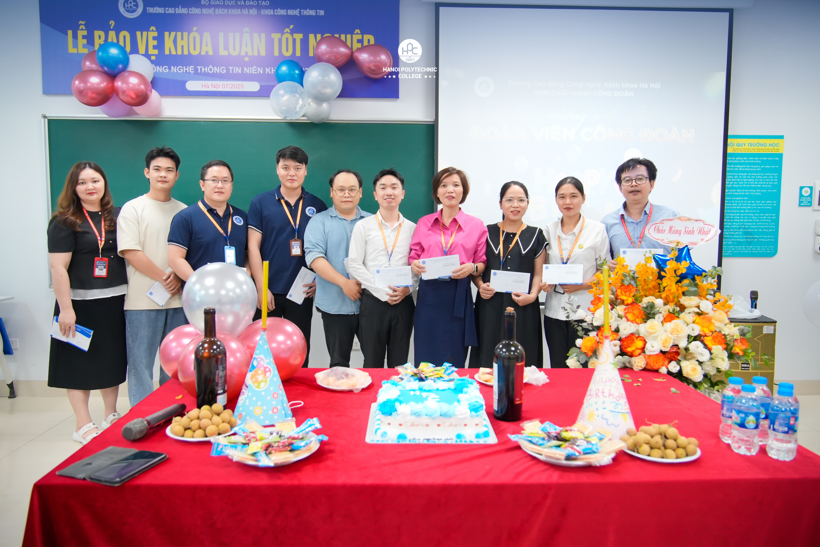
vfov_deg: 50.4
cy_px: 274
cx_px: 410
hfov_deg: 70.4
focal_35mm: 26
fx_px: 581
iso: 800
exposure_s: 1/160
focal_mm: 17
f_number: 2.8
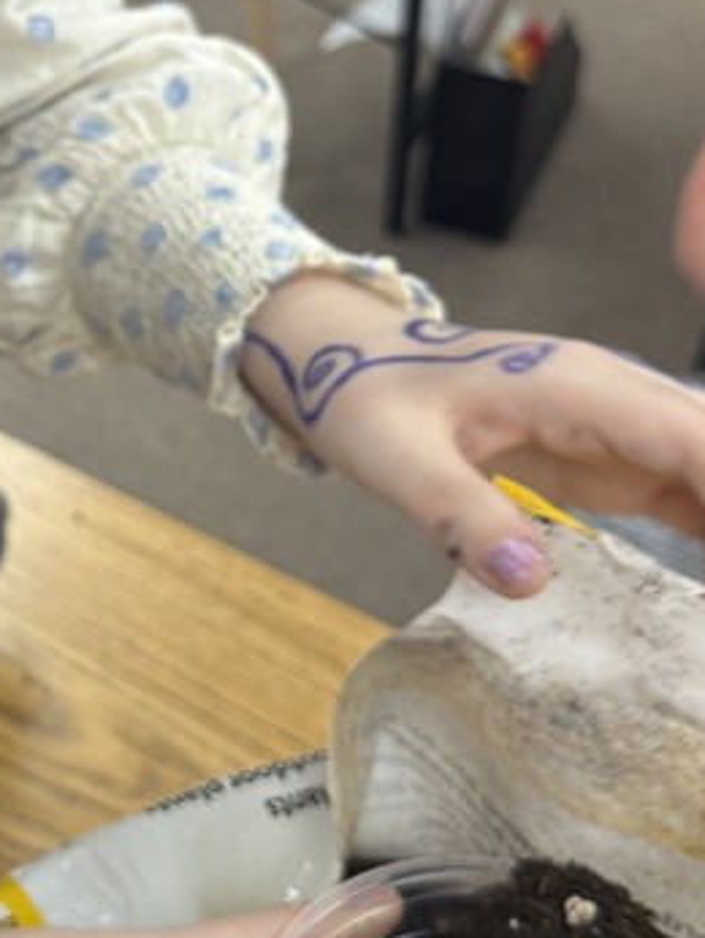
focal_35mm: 71
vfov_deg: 27.1
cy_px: 247
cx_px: -33
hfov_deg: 20.0
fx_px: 1926
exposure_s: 1/60
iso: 125
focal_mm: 6.76
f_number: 1.78
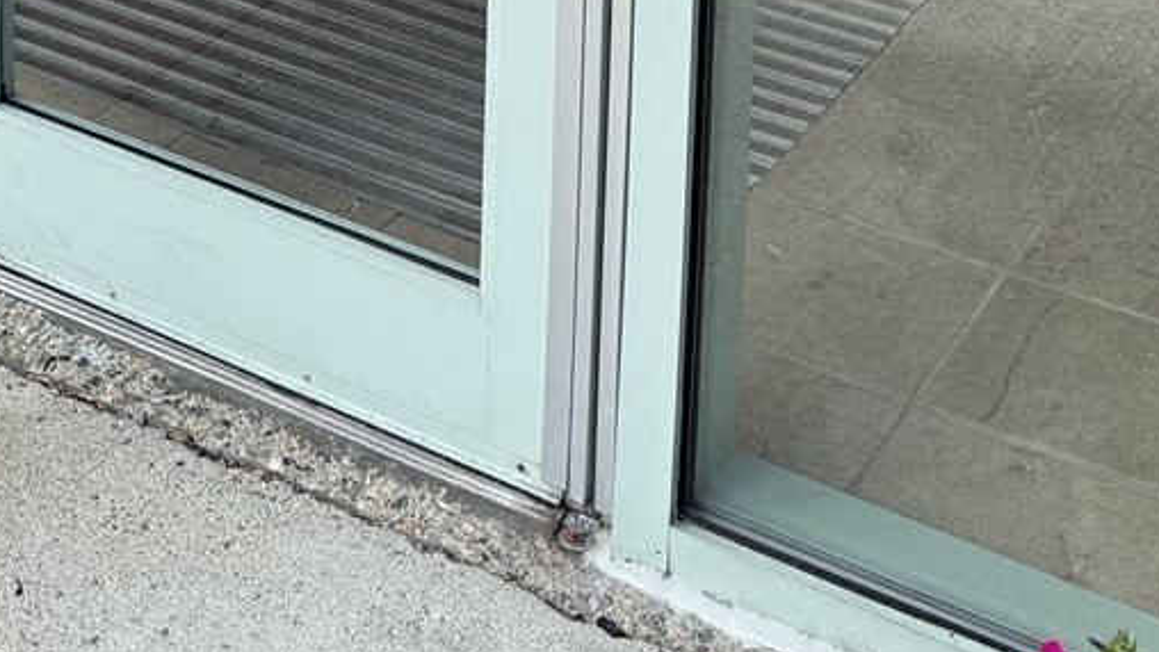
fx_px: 2428
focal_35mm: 79
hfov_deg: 26.7
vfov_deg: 12.9
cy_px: -723
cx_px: 388
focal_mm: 6.76
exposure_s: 1/1010
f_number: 1.78
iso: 80
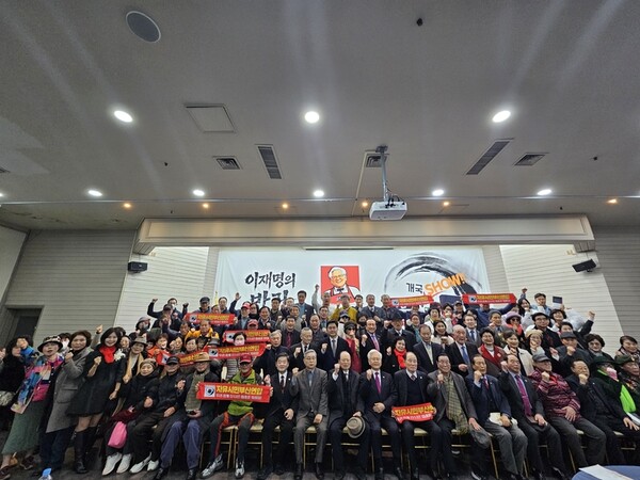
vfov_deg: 89.9
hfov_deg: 106.2
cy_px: 240
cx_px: 320
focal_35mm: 13
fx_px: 240
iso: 200
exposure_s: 1/60
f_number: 2.2
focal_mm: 2.2
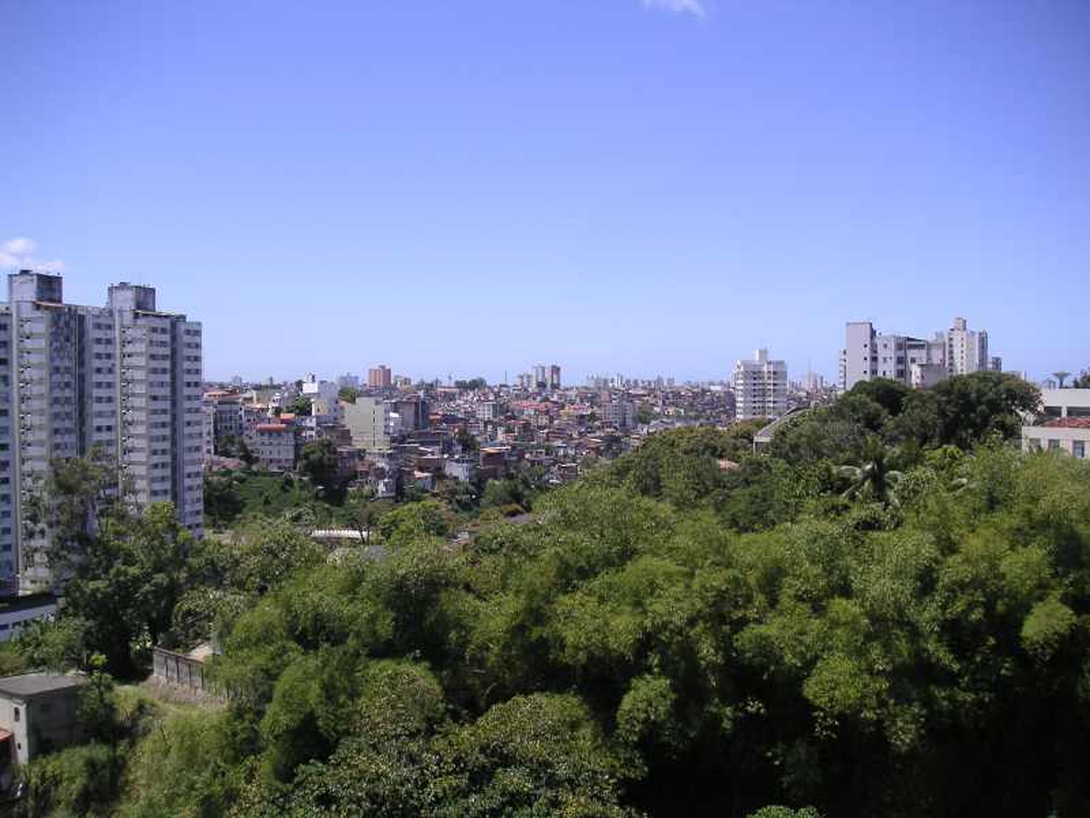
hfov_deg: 50.1
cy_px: 409
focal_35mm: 37
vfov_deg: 38.7
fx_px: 1165
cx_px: 545
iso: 50
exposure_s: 1/180
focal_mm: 5.7
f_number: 6.7
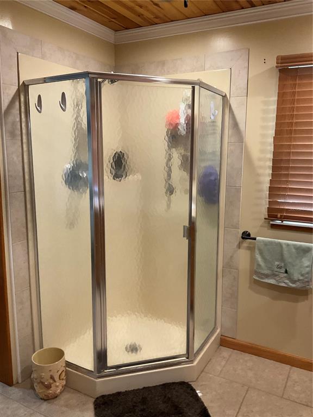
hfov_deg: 48.2
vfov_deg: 61.7
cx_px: 156
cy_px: 208
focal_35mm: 29
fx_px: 350
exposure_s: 1/60
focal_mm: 3
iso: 125
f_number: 1.8
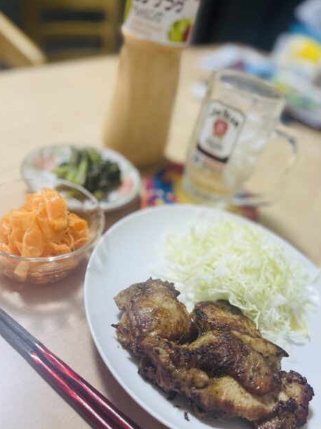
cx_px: 163
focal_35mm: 27
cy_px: 211
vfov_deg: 65.3
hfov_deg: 51.4
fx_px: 334
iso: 125
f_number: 1.6
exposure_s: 1/60
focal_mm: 5.1
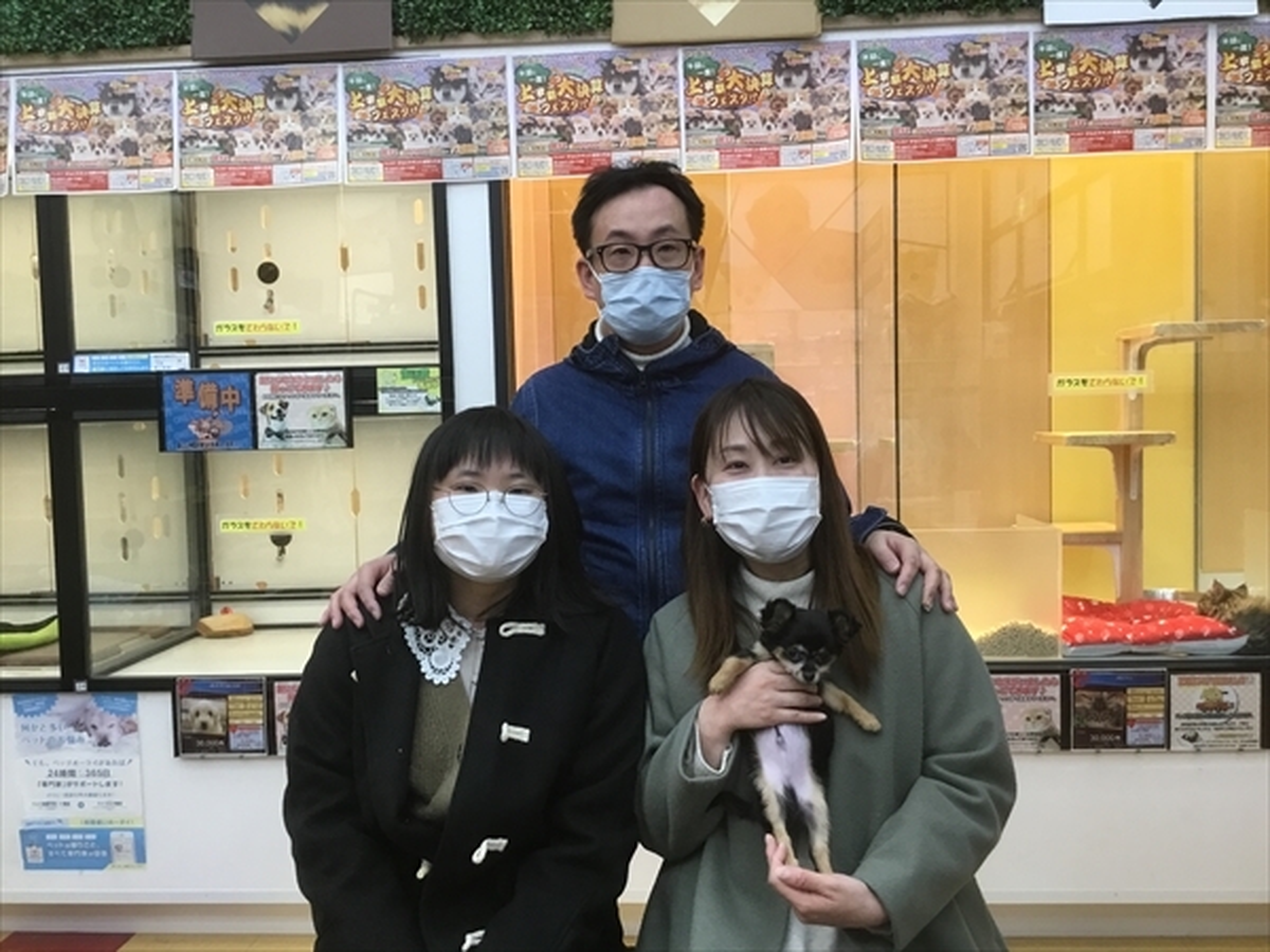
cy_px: 476
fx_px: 1137
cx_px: 635
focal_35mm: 31
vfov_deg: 45.4
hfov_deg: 58.4
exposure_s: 1/30
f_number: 2.4
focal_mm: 3.3
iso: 40
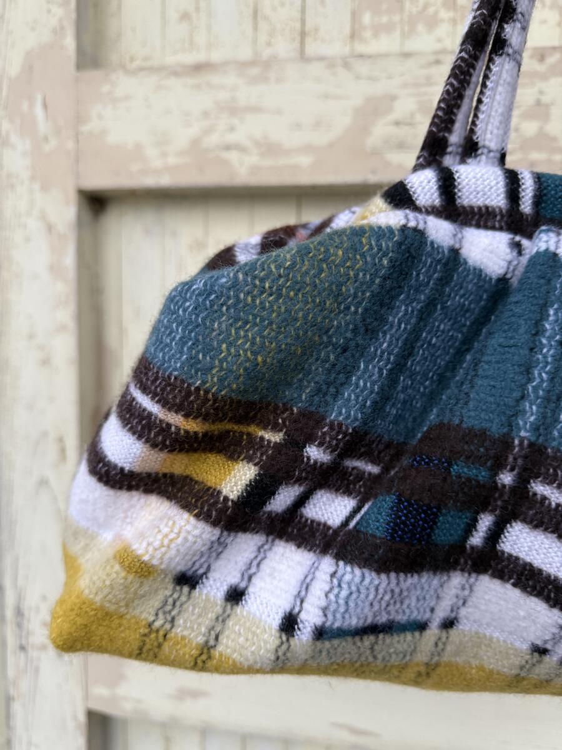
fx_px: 520
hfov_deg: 56.8
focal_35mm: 24
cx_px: 281
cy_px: 375
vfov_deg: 71.6
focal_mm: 6.76
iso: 200
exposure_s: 1/90
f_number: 1.78
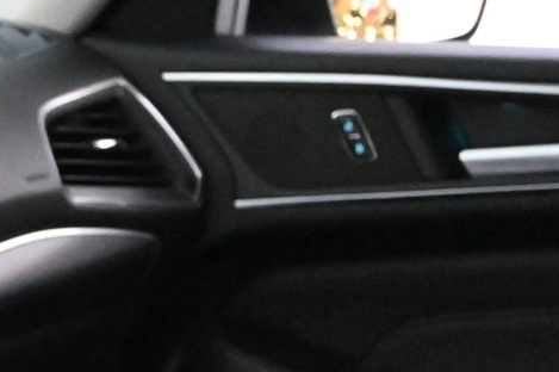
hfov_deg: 10.0
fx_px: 3057
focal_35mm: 197
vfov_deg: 6.9
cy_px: 339
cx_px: -398
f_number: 5.6
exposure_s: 1/60
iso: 14400
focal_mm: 38
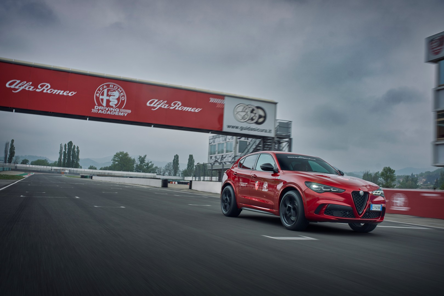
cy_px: 148
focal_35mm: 34
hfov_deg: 55.8
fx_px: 419
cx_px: 222
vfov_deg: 38.9
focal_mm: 34
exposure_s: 1/40
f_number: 7.1
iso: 200
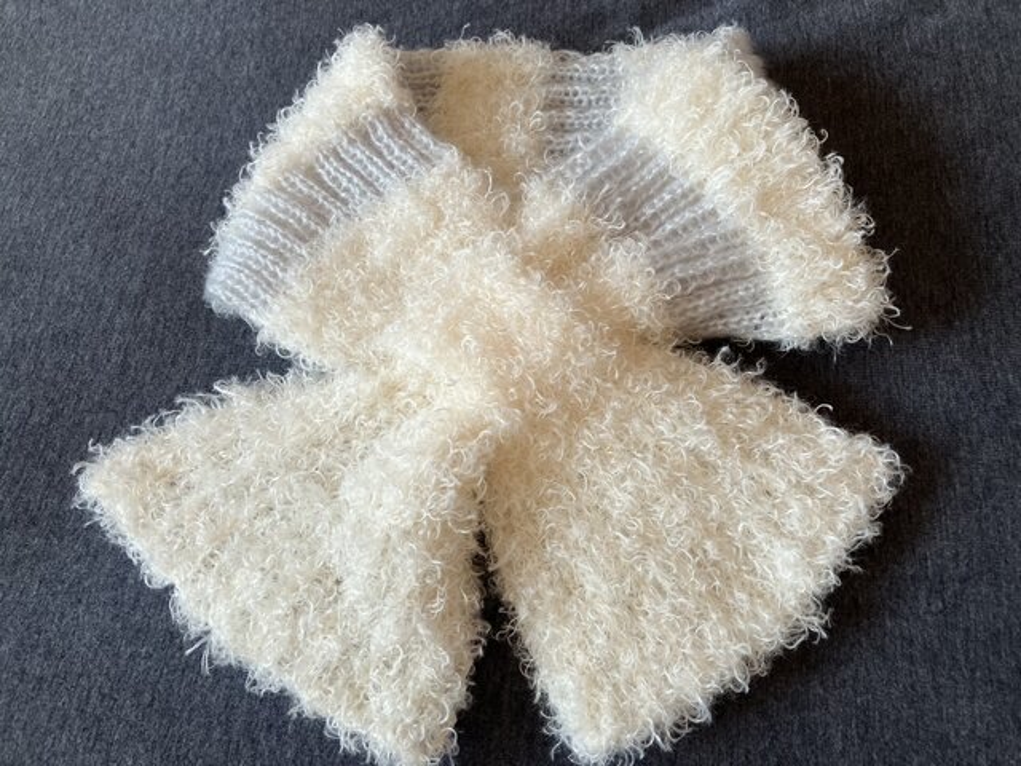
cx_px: 510
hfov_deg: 63.4
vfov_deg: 49.7
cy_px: 383
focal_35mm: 28
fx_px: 826
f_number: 1.8
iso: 64
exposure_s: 1/121
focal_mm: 3.99
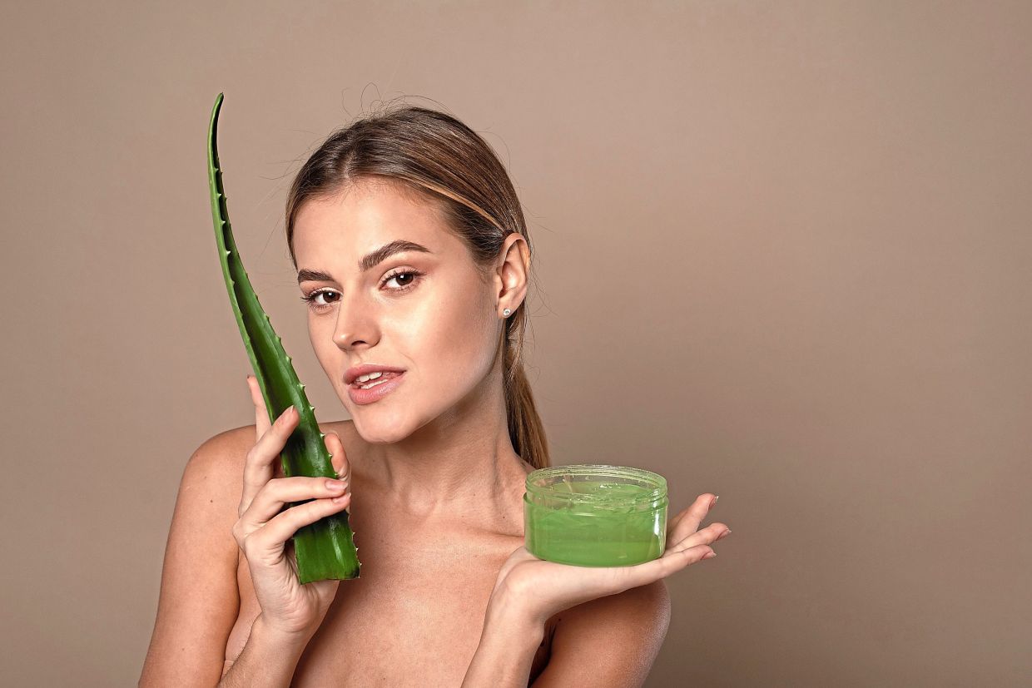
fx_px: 1433
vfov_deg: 27.0
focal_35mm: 50
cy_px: 344
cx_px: 516
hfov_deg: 39.6
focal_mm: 50
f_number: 4
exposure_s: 1/160
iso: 320
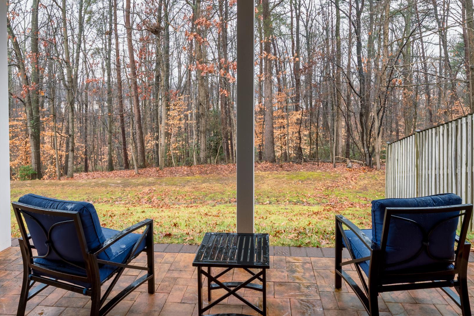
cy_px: 141
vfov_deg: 53.0
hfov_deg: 73.4
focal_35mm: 24
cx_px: 204
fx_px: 316
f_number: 16
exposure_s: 1/60
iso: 250
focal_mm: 19
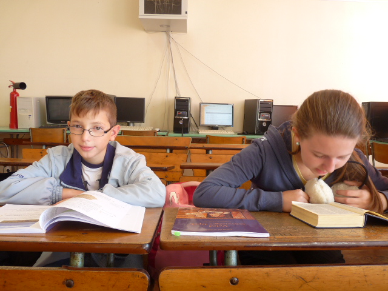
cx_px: 194
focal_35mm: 27
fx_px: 303
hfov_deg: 65.3
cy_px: 146
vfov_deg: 51.4
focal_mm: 4.8
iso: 100
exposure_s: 1/30
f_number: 2.8
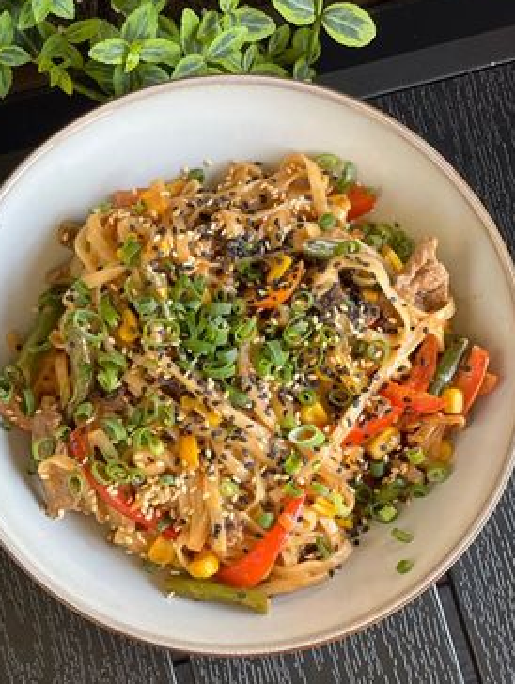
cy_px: 344
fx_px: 1781
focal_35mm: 90
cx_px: 248
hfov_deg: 16.5
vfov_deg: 21.7
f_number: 2.8
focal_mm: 9
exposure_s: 1/99
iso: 250
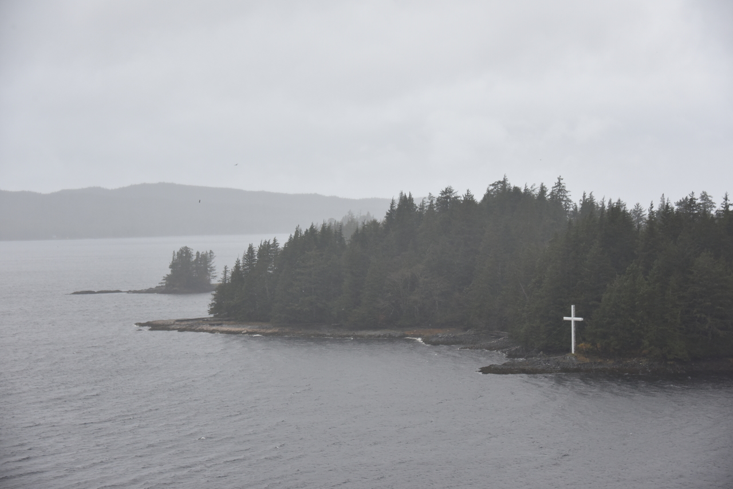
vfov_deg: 16.7
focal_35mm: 82
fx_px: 1670
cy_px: 244
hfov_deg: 24.8
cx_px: 366
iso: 1100
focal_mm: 82
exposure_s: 1/200
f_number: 5
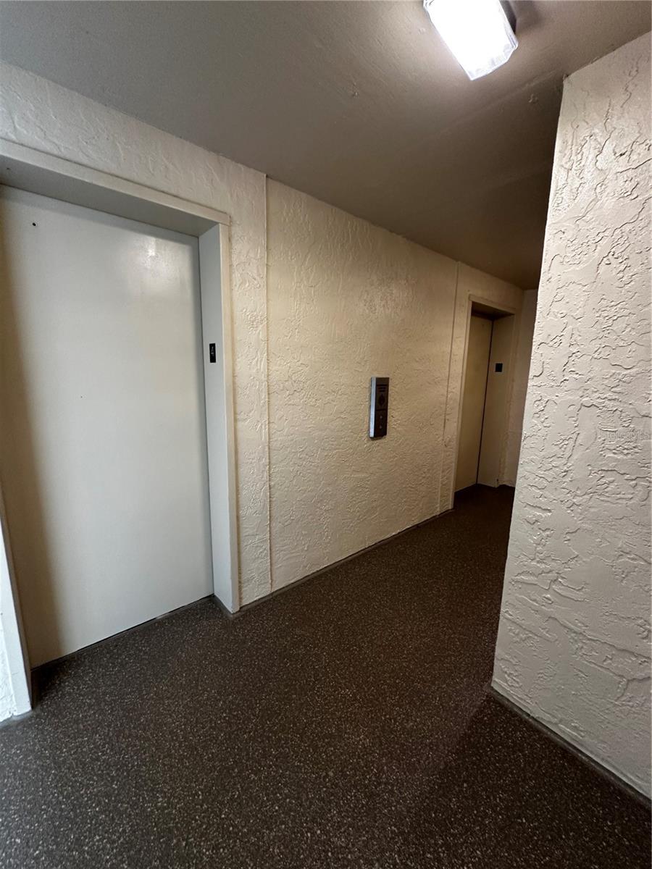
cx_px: 326
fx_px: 352
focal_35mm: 14
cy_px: 434
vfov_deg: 102.1
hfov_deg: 85.7
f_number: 2.2
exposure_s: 1/60
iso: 250
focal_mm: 2.22
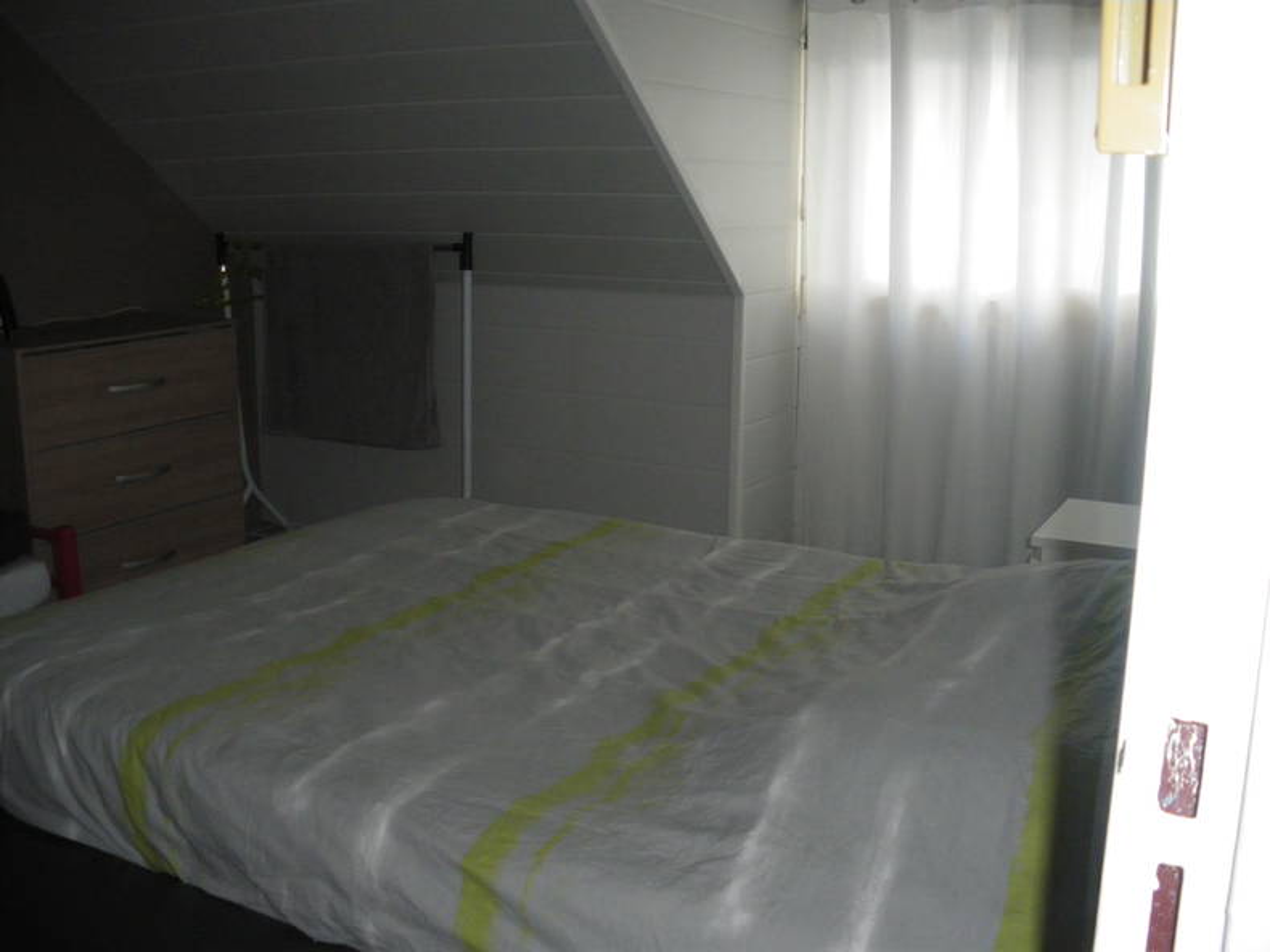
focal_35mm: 36
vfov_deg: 39.6
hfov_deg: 51.4
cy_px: 476
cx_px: 635
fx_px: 1320
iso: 400
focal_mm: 6.3
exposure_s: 1/50
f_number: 3.5
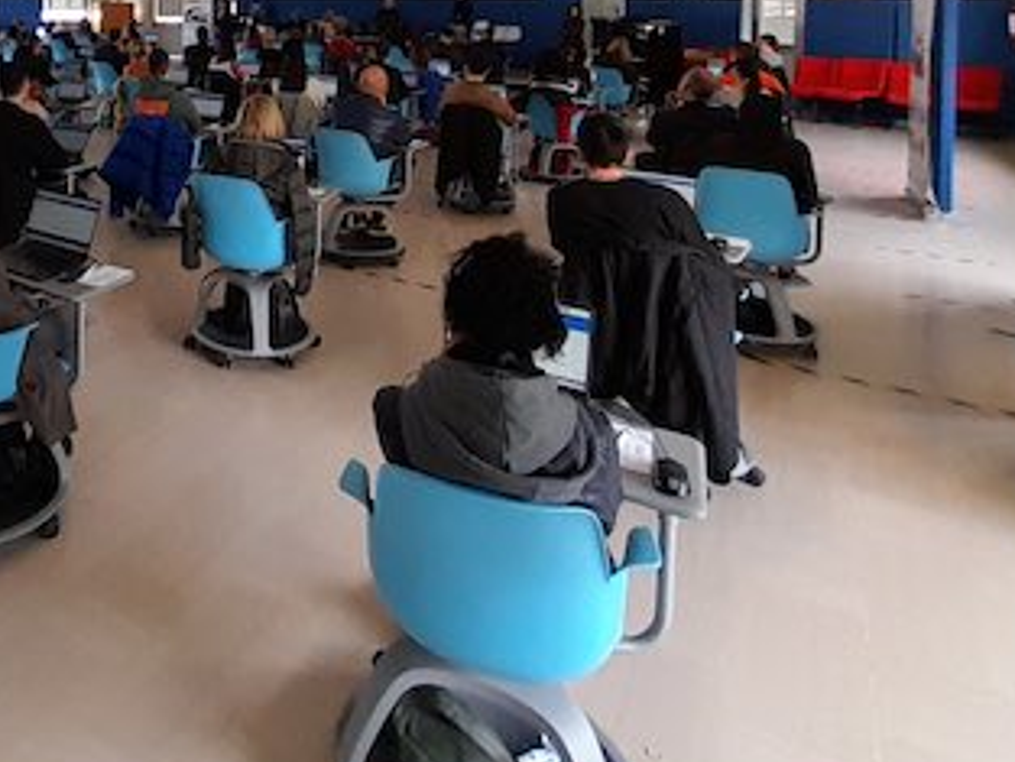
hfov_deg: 59.5
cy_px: 45
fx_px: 792
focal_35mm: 27
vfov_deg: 45.4
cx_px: 185
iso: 125
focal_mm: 1.13
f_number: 2.2
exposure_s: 1/50
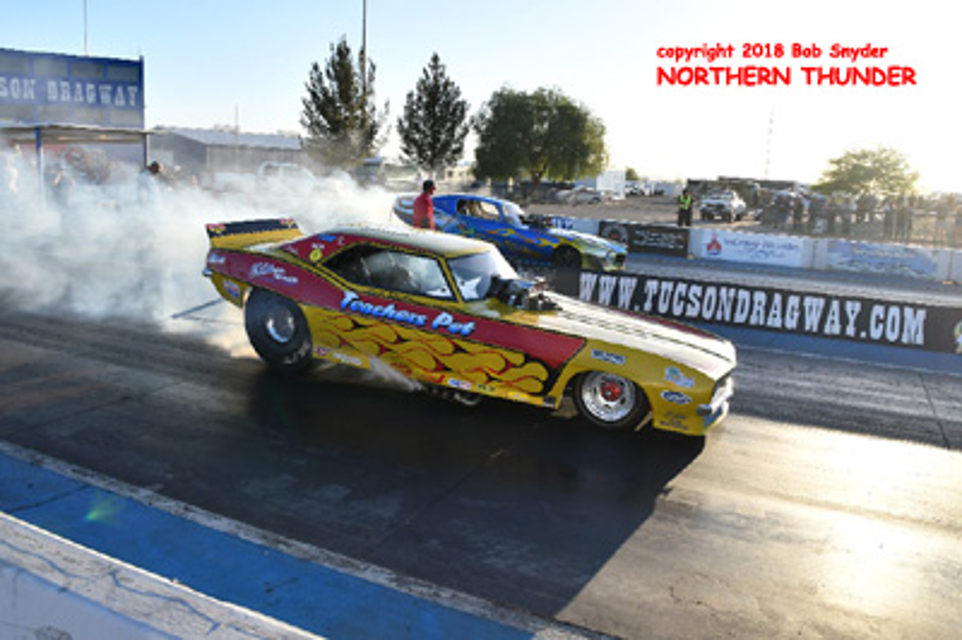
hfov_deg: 73.8
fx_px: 641
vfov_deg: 53.1
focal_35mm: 24
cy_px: 320
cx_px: 481
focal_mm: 16
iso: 400
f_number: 5.6
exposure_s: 1/1000
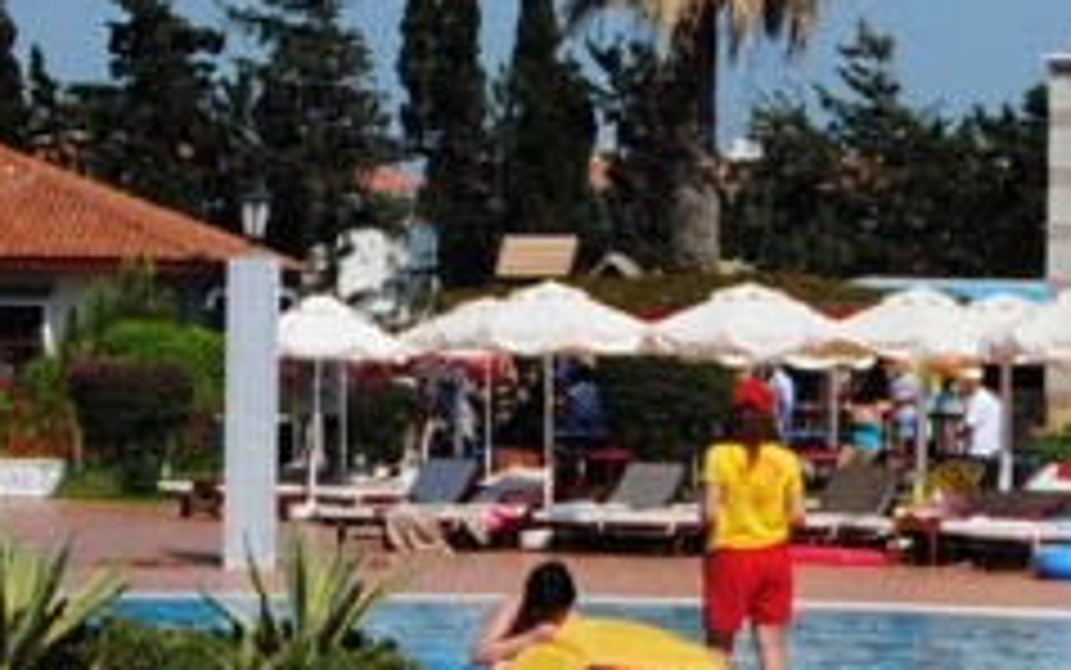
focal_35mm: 177
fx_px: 5169
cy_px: 450
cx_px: 866
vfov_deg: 7.4
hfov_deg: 11.8
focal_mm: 24
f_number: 9
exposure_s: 1/320
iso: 100
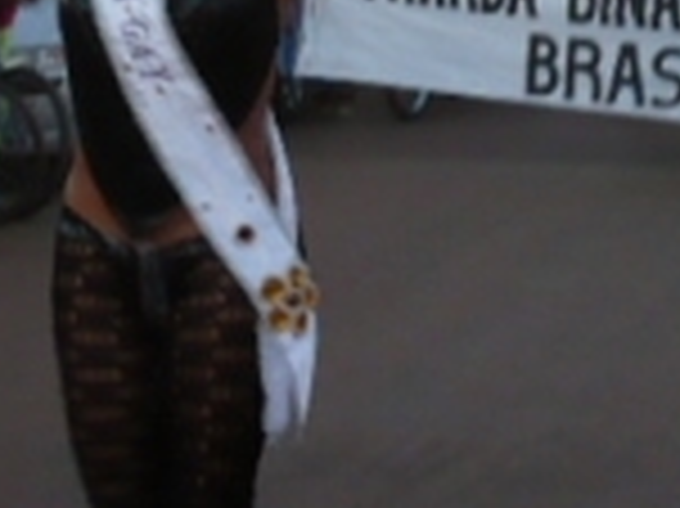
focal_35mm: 116
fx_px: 2277
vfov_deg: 12.5
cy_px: -74
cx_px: 180
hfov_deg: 16.9
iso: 200
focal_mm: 5.8
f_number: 2.8
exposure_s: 1/30
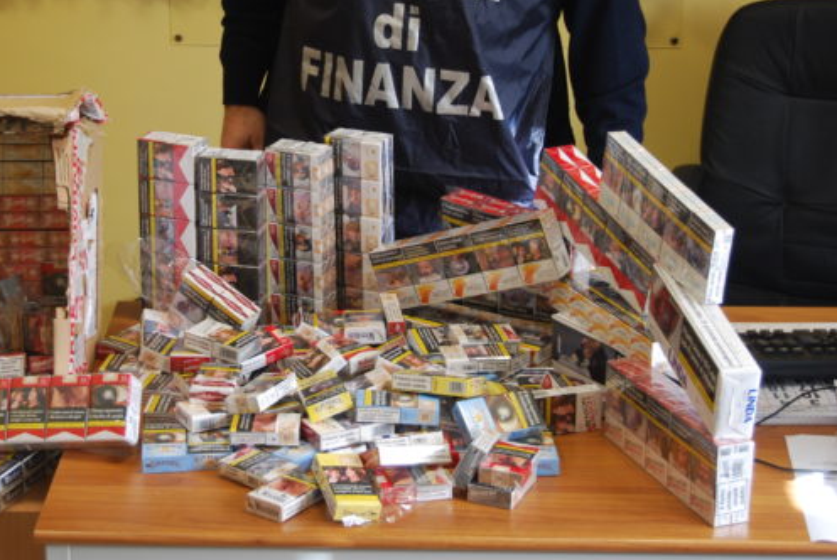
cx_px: 263
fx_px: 2204
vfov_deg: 14.5
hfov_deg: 21.4
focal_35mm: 95
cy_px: 187
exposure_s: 1/30
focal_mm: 45
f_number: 5.3
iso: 280
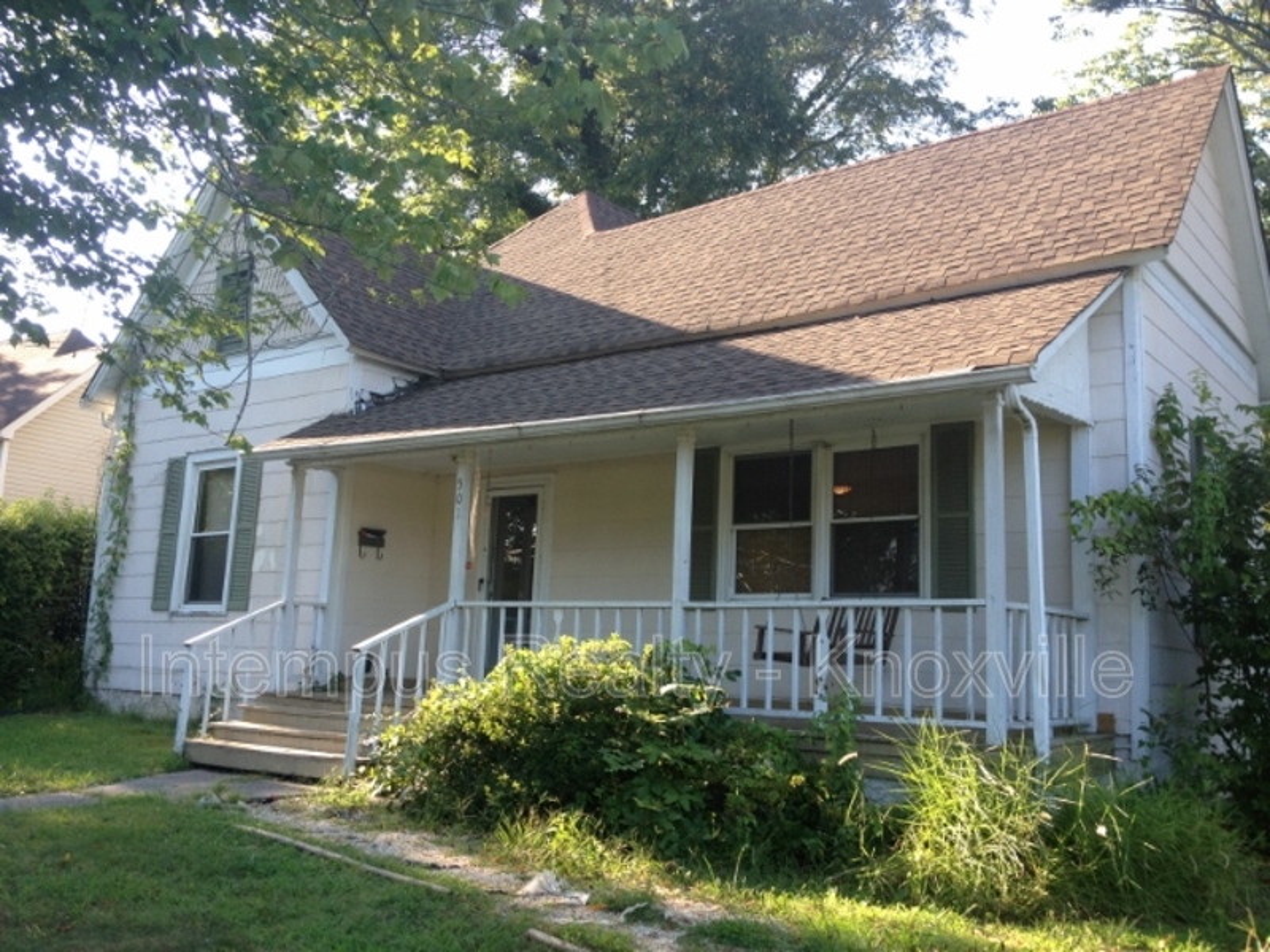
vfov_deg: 40.7
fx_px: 1284
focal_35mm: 35
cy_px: 476
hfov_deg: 52.6
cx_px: 635
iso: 50
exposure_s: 1/146
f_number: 2.4
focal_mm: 4.28
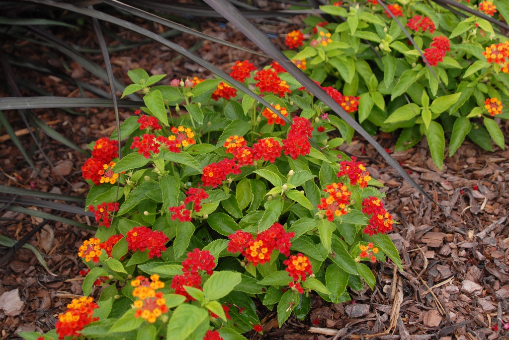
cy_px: 170
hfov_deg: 41.1
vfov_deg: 28.1
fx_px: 679
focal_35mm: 48
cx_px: 254
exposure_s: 1/80
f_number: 4.5
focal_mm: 32
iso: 400
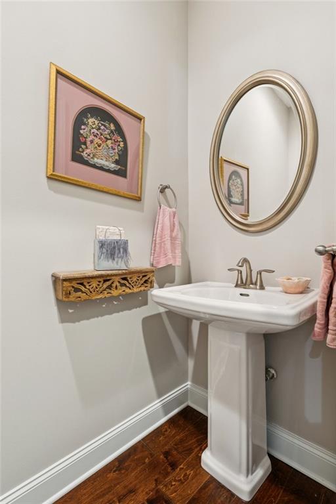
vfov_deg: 96.7
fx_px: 224
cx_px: 168
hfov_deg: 73.7
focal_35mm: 16
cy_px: 252
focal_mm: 16
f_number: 8
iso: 400
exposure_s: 1/1.67
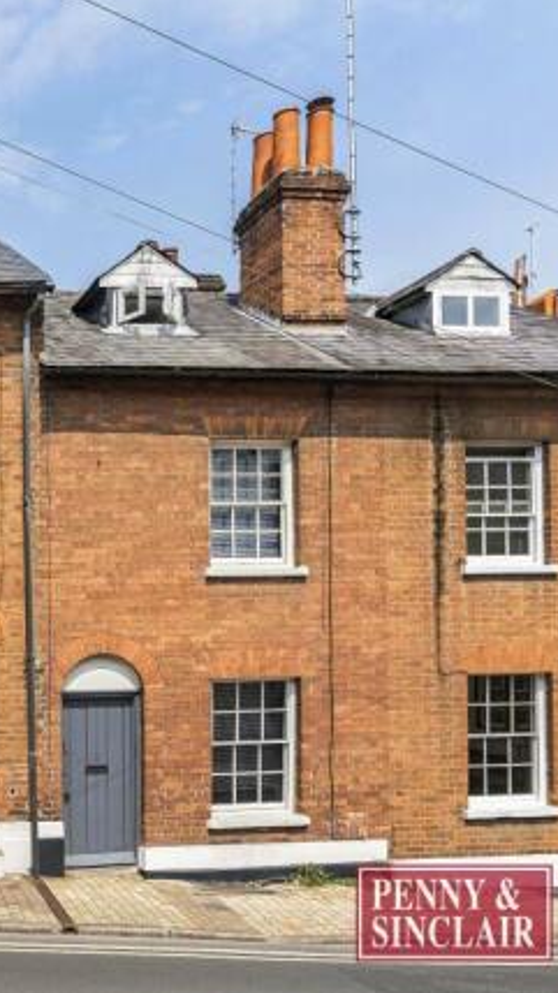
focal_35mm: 32
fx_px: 843
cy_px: 496
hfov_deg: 30.1
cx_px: -145
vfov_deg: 61.0
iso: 1000
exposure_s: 1/3200
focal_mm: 20
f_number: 8
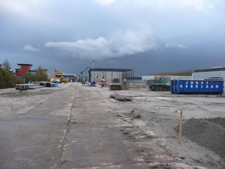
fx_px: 182
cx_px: 112
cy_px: 84
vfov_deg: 49.7
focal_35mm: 28
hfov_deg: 63.4
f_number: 3.3
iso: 100
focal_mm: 4.7
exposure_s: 1/250
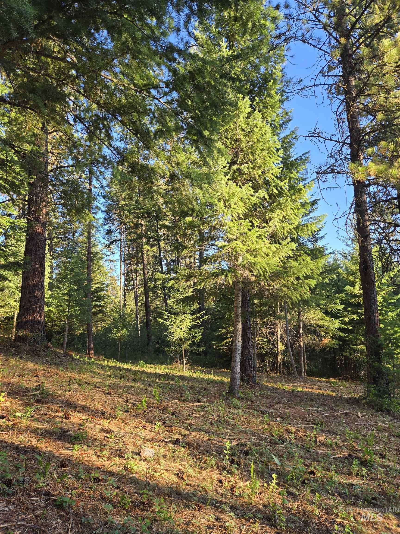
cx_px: 200
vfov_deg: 73.9
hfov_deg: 58.9
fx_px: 354
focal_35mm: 23
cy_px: 267
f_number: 1.8
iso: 25
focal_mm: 5.4
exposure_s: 1/200
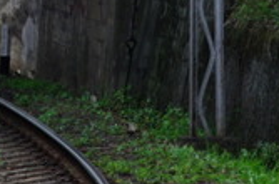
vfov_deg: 2.1
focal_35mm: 645
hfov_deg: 3.2
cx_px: 7
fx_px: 4980
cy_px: -57
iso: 100
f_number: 5.6
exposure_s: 1/125
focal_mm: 70
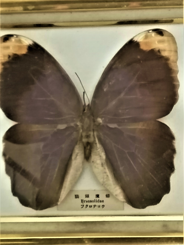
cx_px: 92
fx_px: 524
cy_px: 122
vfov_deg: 26.3
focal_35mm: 74
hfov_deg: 19.9
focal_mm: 5.4
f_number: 1.8
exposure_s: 1/18
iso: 1000
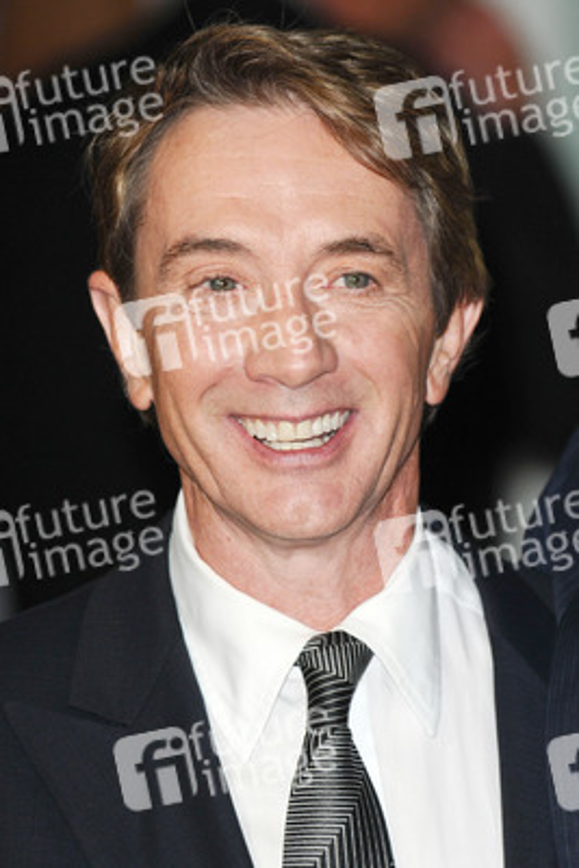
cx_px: 290
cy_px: 434
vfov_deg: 6.9
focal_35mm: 300
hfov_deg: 4.6
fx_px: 7231
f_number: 4.5
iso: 320
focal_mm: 200
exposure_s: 1/200
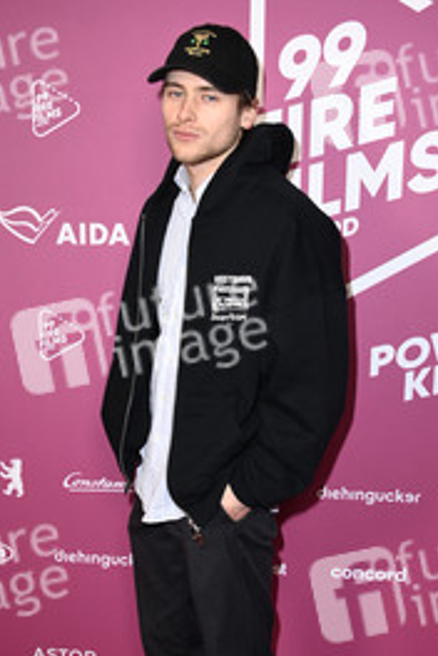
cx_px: 212
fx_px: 967
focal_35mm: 53
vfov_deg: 36.9
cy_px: 460
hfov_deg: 25.5
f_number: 5.6
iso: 640
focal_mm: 35
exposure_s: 1/250
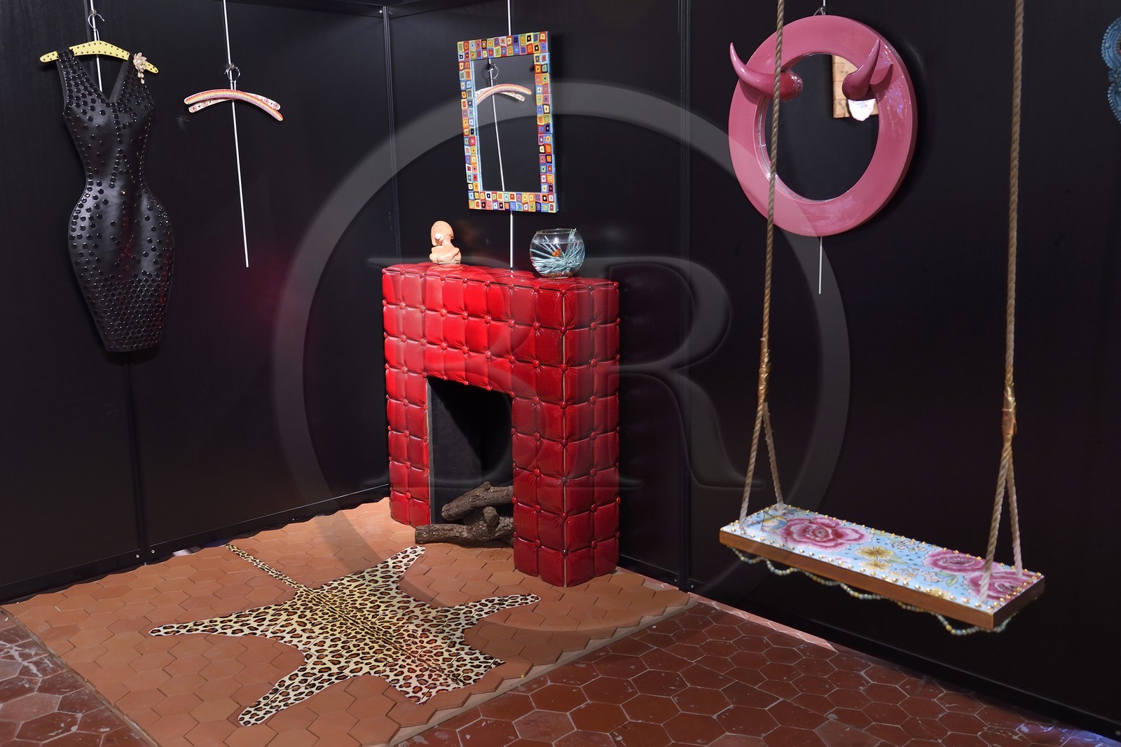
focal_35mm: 32
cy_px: 374
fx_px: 996
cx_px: 560
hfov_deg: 58.7
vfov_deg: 41.1
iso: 1600
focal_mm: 32
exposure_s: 1/15
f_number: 4
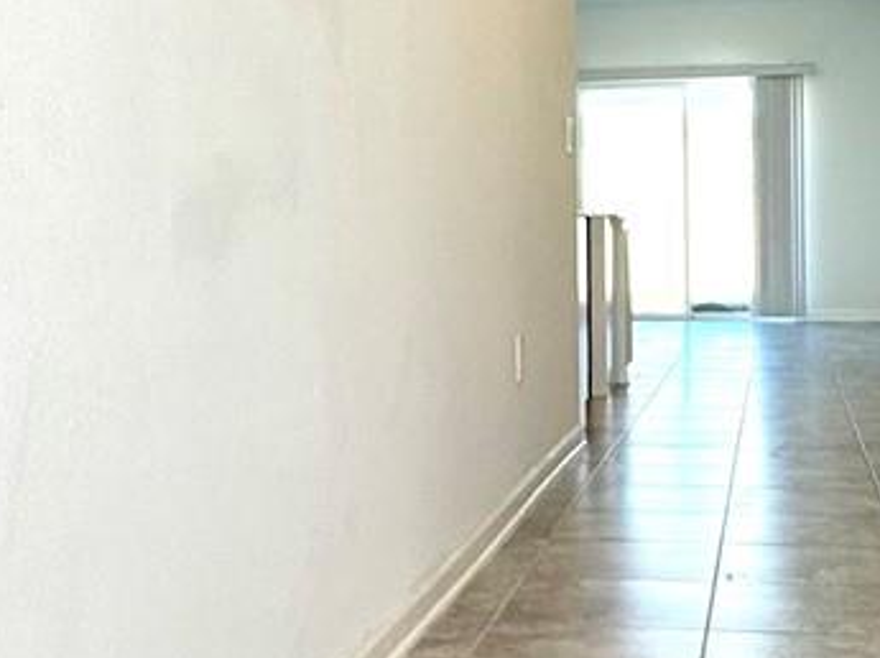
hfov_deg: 29.9
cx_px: 436
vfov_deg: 22.5
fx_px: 1651
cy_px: 219
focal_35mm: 65
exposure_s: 1/120
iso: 50
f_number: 2.2
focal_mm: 2.22
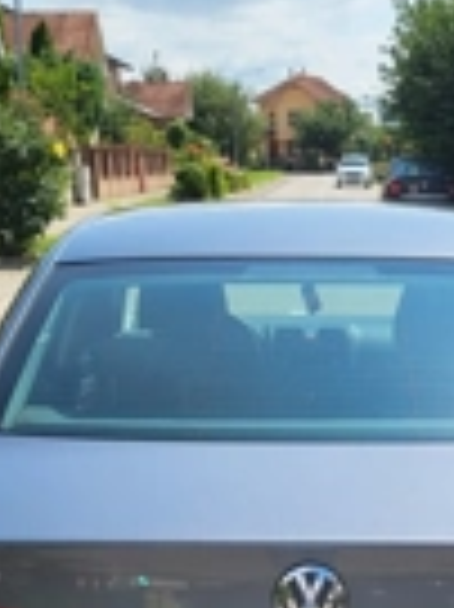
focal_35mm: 77
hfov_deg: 19.0
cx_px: 310
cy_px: 504
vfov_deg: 24.9
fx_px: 1349
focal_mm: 5.4
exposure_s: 1/2500
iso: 40
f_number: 1.8
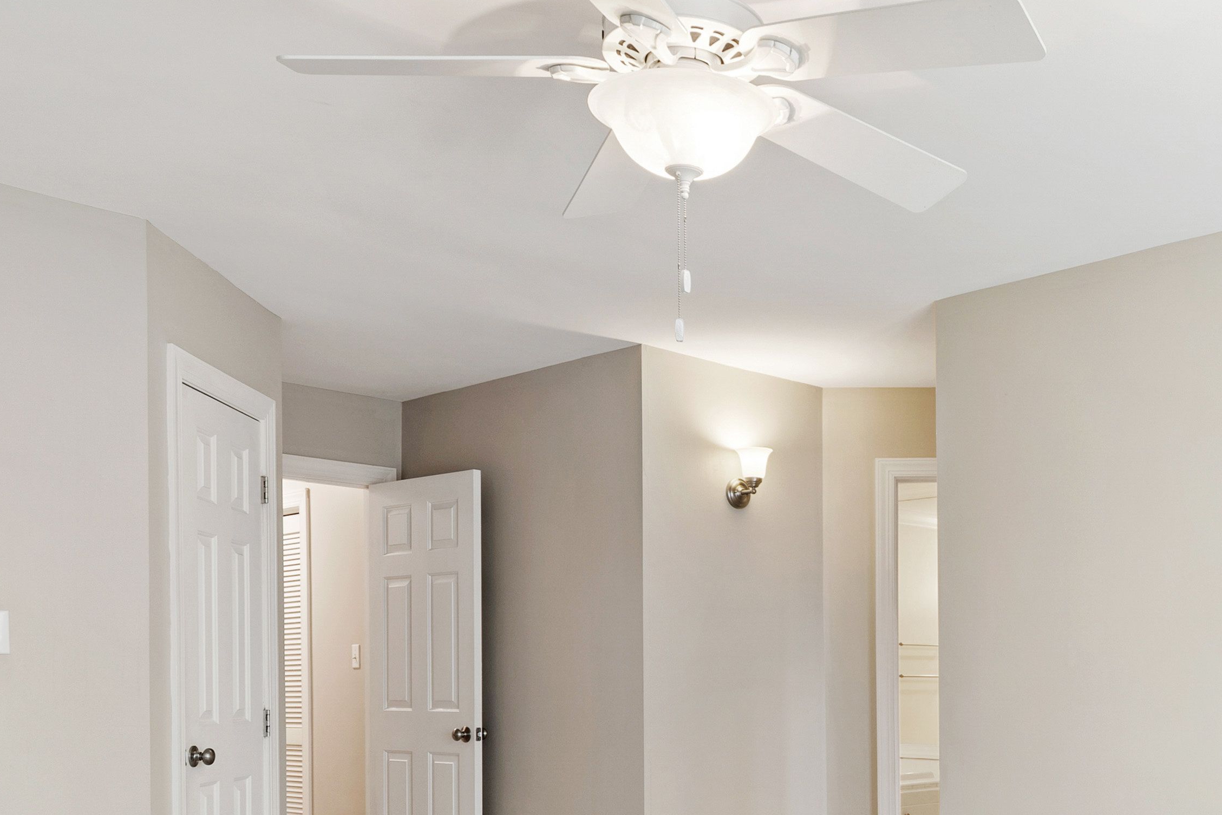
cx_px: 903
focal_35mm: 37
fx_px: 1256
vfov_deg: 34.9
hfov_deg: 50.0
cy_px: 643
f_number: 8
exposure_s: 1
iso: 100
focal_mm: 10
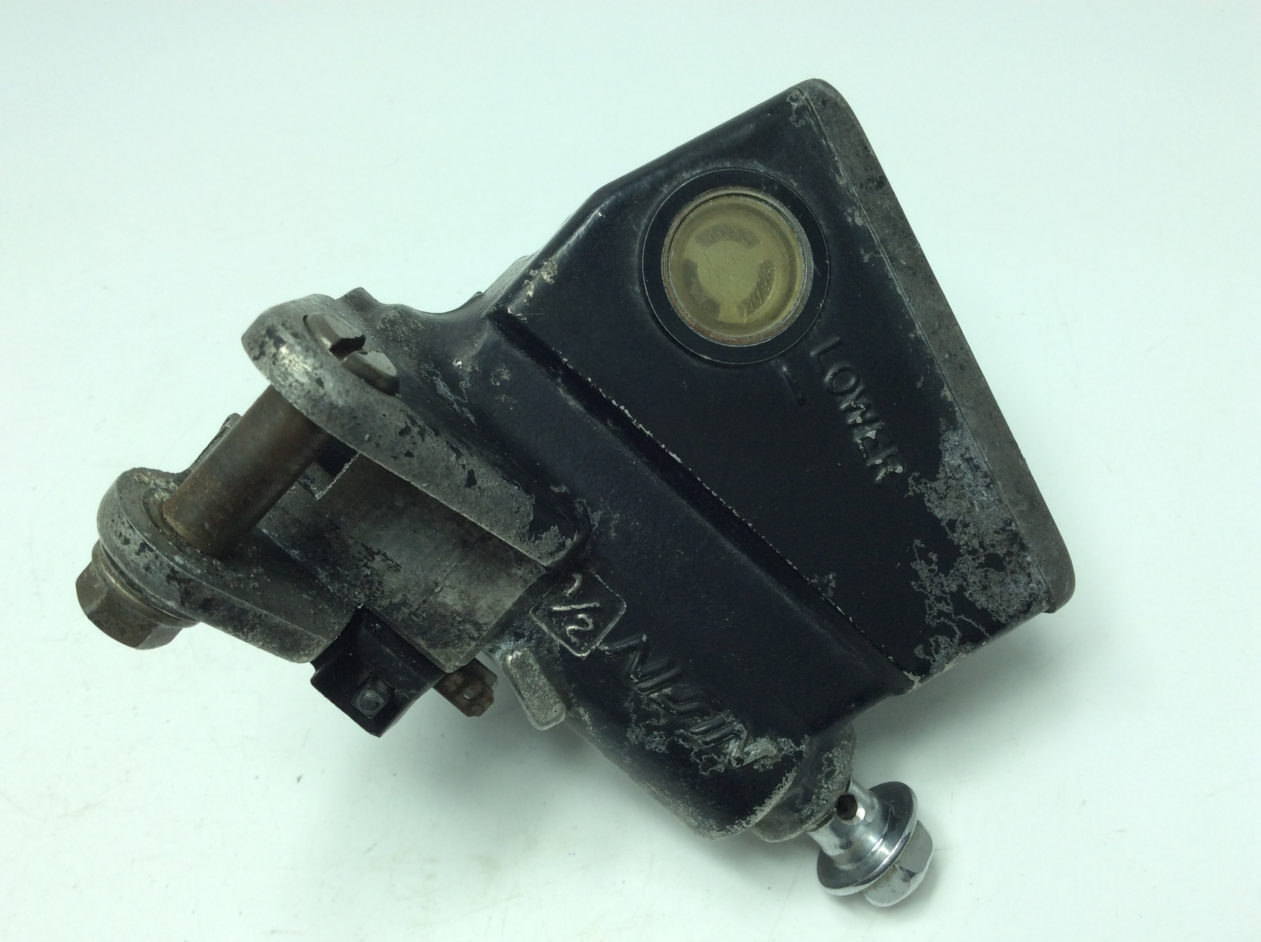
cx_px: 630
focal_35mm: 32
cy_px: 471
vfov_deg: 44.1
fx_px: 1164
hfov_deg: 56.9
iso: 32
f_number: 2.4
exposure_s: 1/268
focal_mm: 3.3
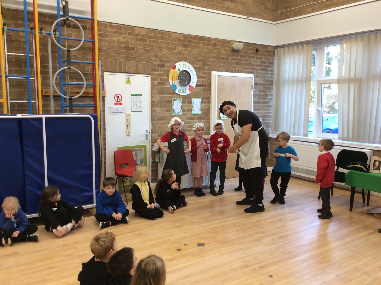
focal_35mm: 32
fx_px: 352
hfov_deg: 56.9
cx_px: 190
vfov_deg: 44.1
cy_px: 142
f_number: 2.4
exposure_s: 1/25
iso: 50
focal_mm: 3.3
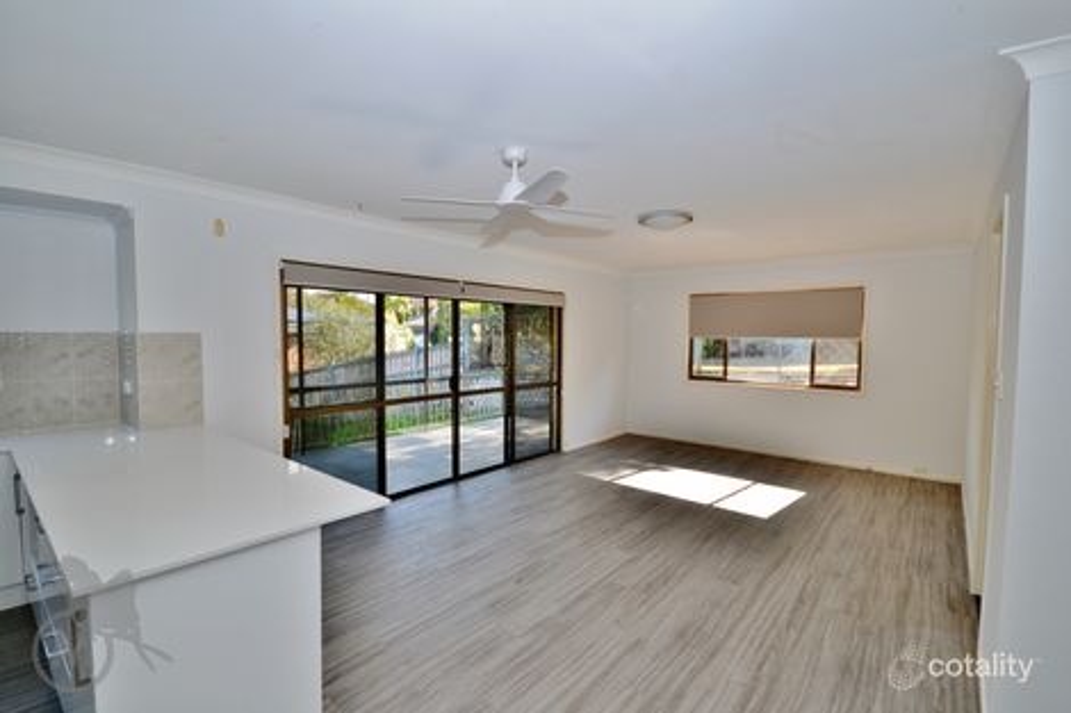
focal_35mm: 15
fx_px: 446
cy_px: 356
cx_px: 536
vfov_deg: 77.3
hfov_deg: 100.4
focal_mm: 10
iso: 320
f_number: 5.6
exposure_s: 1/125
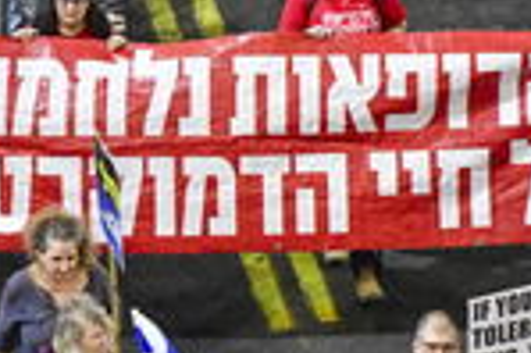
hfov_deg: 3.8
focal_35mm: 538
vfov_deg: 2.5
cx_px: 207
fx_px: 7927
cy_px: 128
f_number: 4.5
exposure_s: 1/160
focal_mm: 200
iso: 2500
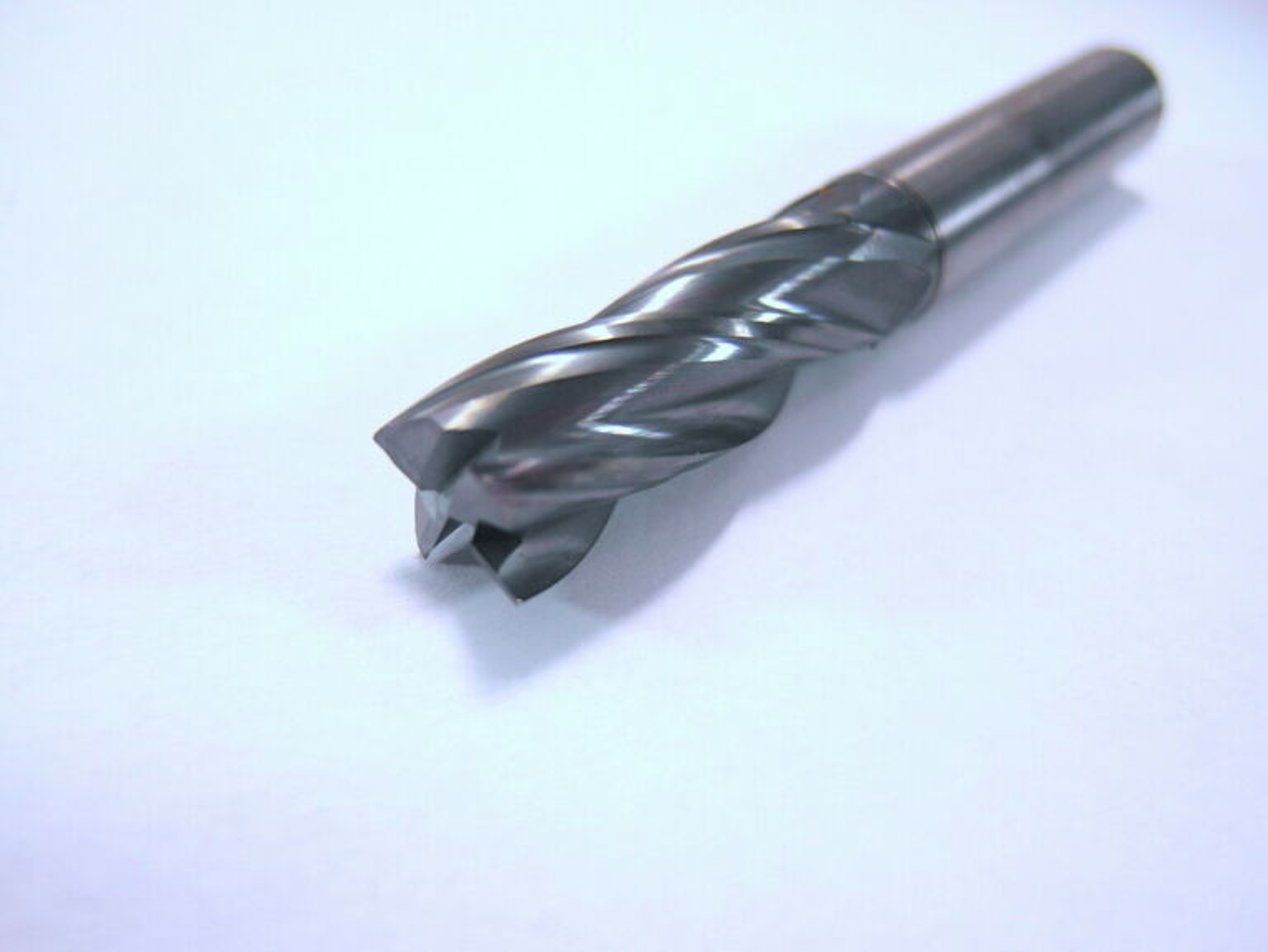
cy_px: 476
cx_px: 634
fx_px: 880
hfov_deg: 71.6
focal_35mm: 24
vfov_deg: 56.9
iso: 80
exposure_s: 1/180
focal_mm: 5.2
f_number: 1.8
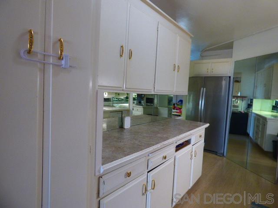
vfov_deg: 66.0
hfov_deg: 81.7
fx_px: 161
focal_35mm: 20
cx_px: 139
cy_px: 104
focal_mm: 3.58
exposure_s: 1/50
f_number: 2.8
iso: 400
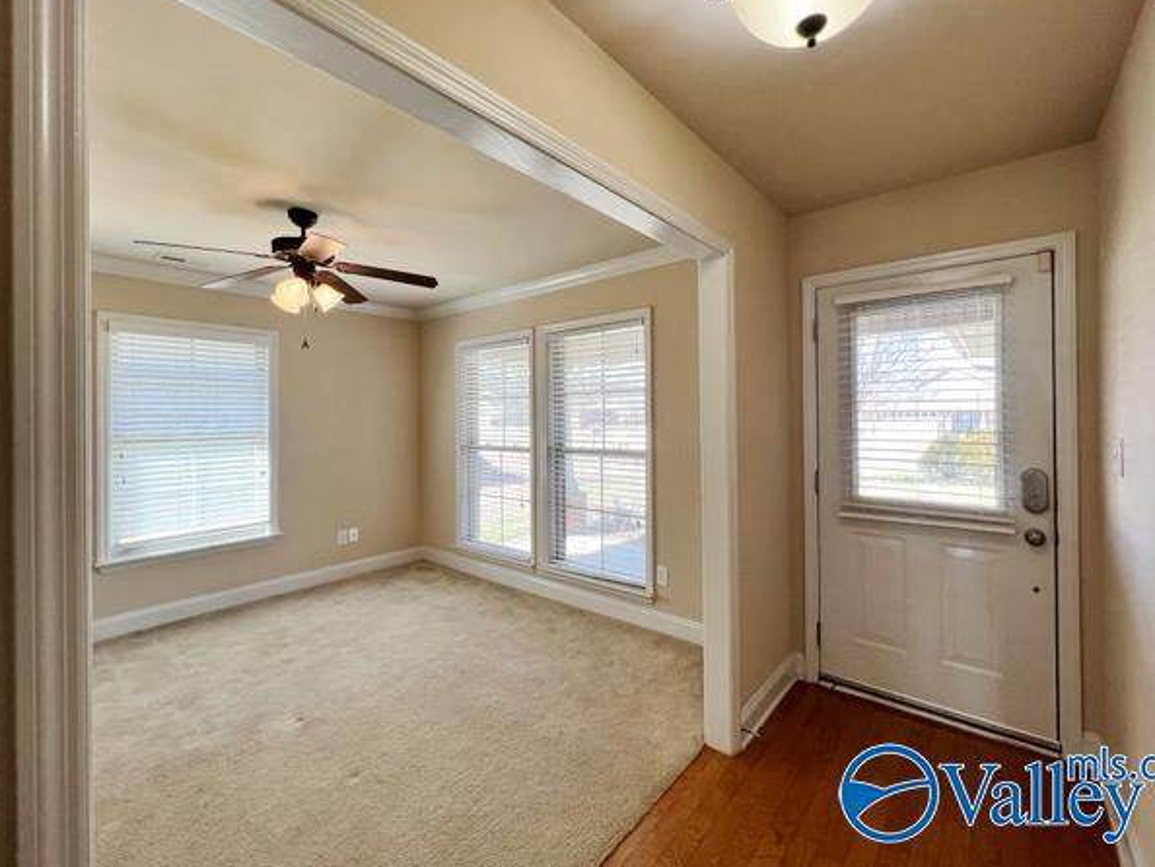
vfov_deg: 85.7
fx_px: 467
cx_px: 595
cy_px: 412
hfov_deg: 102.0
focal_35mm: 14
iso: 64
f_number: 1.8
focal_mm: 1.57
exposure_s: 1/122
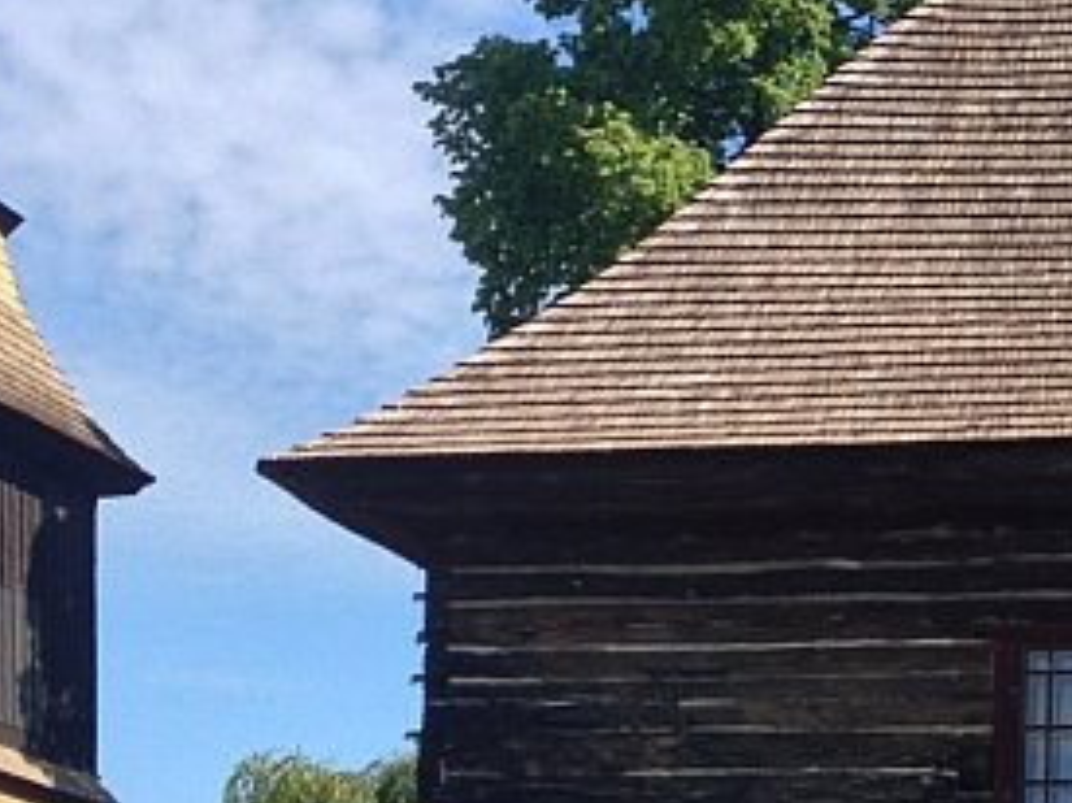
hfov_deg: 18.7
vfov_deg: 14.5
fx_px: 3157
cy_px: 292
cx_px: 1088
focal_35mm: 102
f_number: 2.4
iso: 50
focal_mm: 4.28
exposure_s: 1/920
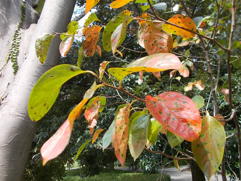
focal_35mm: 30
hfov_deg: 60.0
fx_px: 209
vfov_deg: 46.8
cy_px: 90
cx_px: 120
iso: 80
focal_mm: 5.3
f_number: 3.4
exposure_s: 1/160
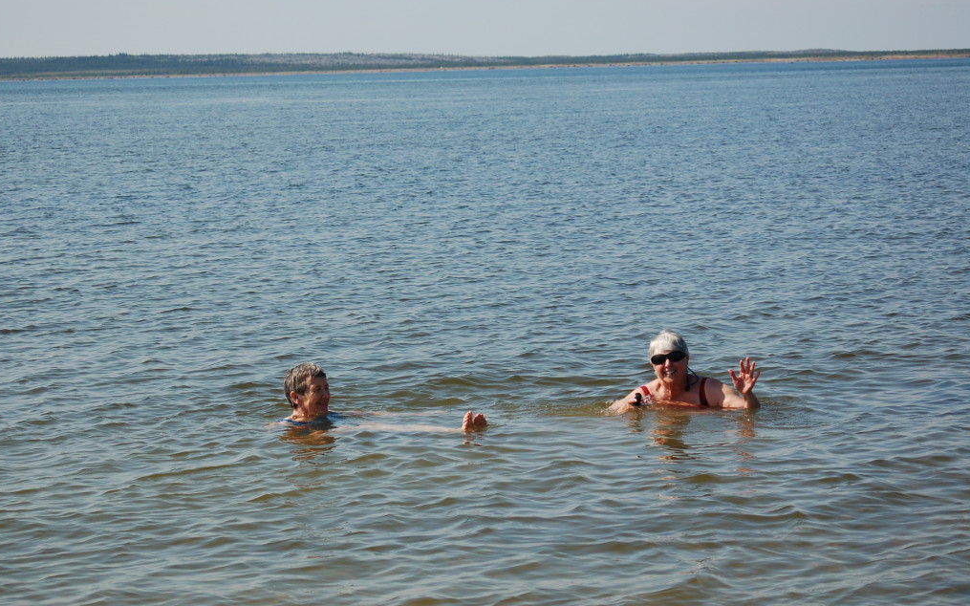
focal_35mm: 116
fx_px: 3053
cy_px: 304
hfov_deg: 18.1
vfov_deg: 11.3
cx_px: 483
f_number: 7.1
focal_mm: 75
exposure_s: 1/800
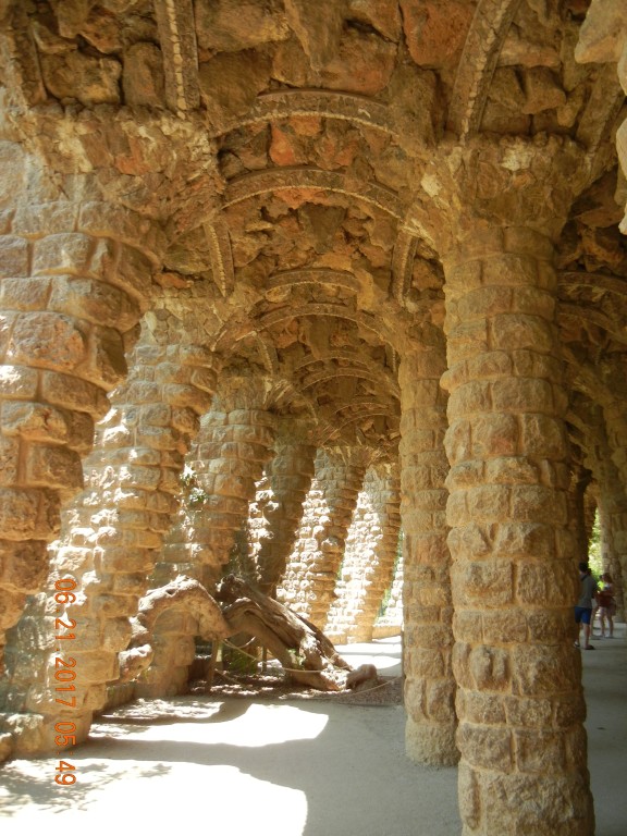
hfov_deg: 46.8
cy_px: 418
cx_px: 314
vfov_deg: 60.0
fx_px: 725
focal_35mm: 30
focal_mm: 5.4
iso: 230
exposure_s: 1/250
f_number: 3.5
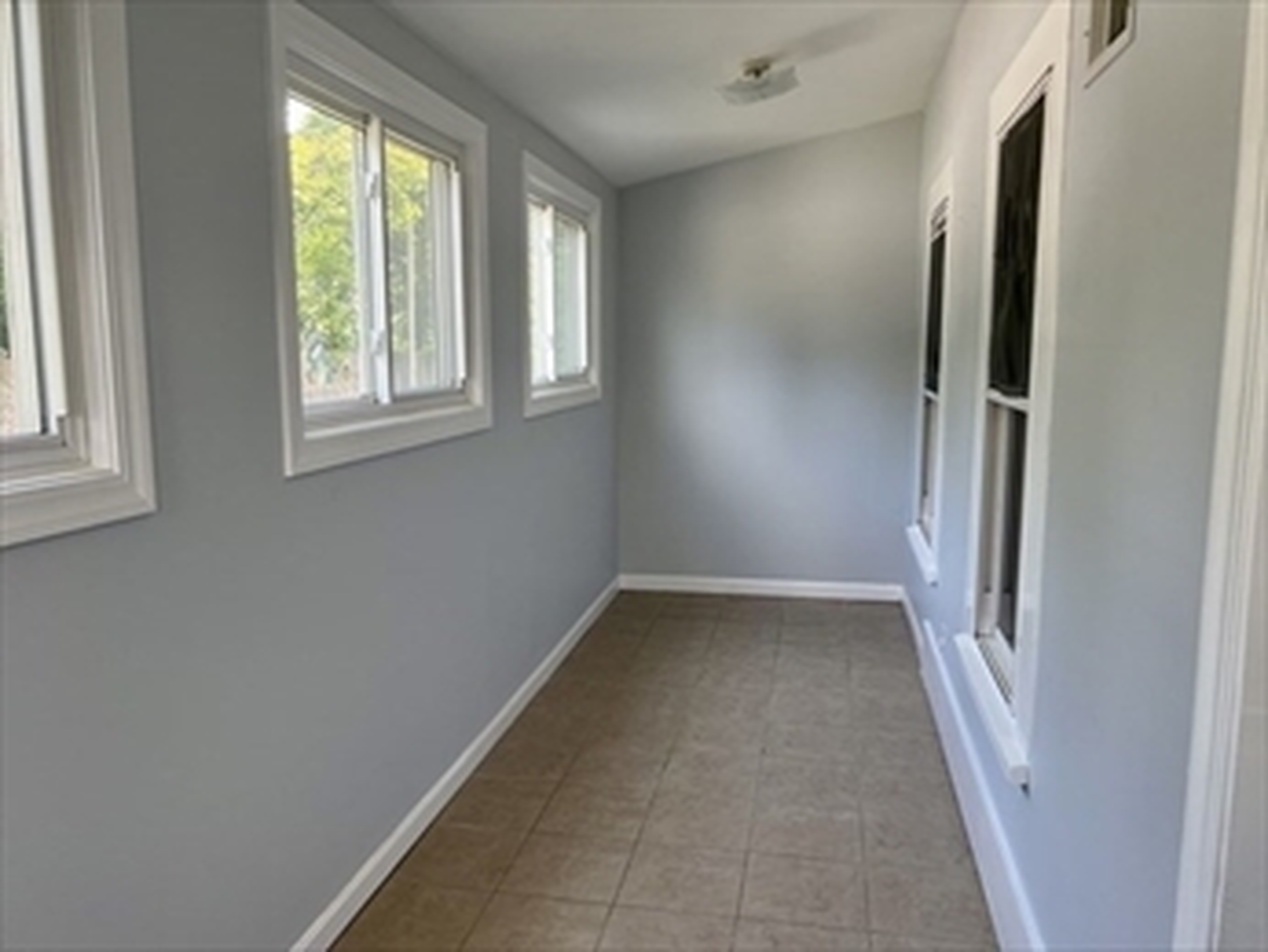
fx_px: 953
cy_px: 476
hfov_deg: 67.3
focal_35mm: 26
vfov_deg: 53.1
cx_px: 634
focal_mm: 5.7
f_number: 1.5
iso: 64
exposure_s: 1/160
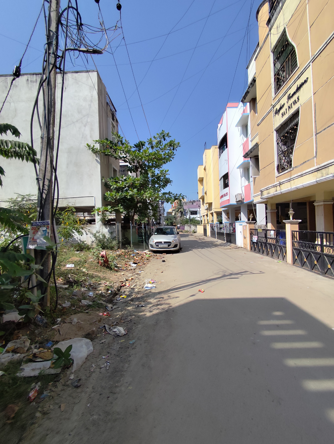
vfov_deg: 94.5
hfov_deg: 78.2
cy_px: 222
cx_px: 167
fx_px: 206
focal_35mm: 16
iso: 50
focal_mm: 1.65
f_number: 2.2
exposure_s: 1/2214
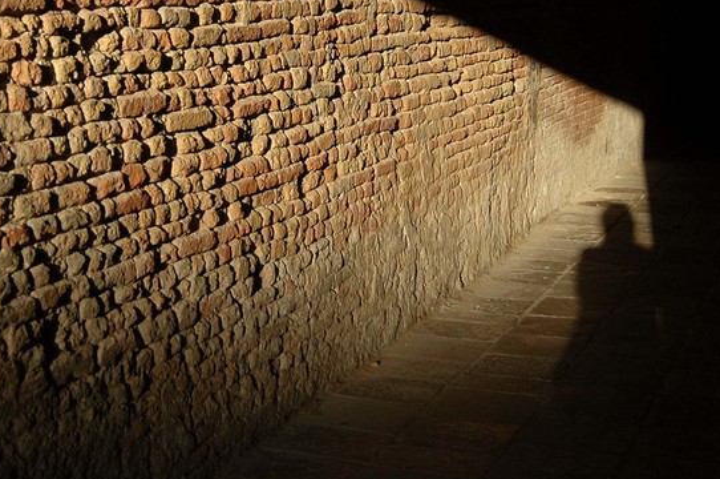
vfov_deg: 19.9
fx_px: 1358
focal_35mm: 68
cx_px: 278
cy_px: 153
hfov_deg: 29.6
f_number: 4.2
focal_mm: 24
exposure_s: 1/800
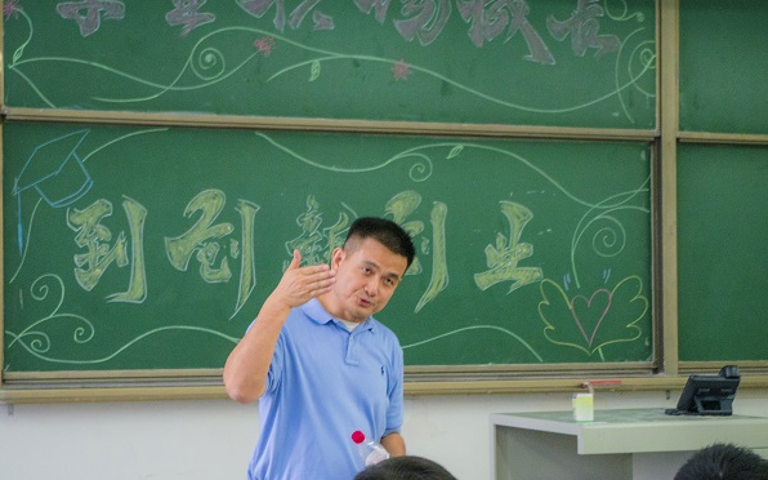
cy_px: 243
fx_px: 1757
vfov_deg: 15.5
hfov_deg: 24.7
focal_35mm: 84
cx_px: 384
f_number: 5.6
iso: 3200
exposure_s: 1/100
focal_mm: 55
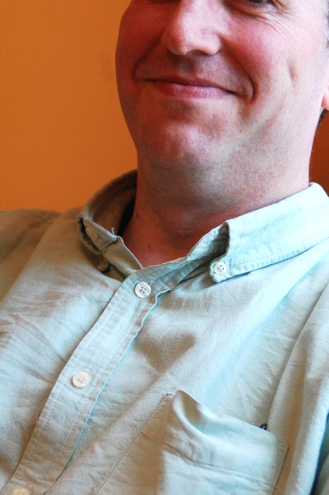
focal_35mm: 155
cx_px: 192
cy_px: 140
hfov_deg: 8.8
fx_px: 2128
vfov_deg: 13.2
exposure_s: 1/100
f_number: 5.3
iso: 800
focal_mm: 68
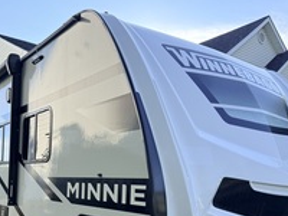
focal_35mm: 42
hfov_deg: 44.5
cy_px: 171
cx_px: 112
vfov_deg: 33.4
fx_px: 349
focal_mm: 6.76
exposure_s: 1/1385
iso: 80
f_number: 1.78
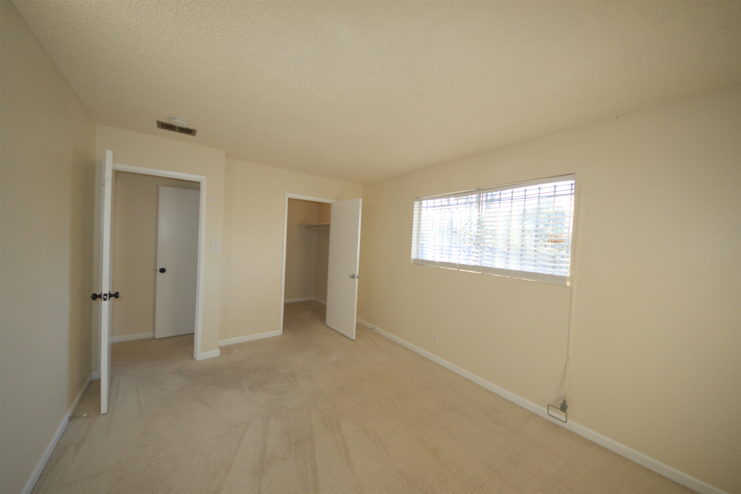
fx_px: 247
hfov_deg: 112.6
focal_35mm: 12
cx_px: 370
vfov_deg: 89.9
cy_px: 247
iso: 400
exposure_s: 1/125
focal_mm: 8
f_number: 4.5
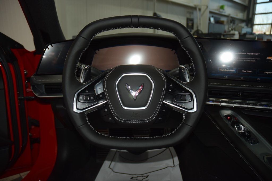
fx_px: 204
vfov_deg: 47.9
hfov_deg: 67.4
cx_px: 136
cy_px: 90
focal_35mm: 27
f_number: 3.5
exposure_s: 1/125
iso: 450
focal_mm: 18
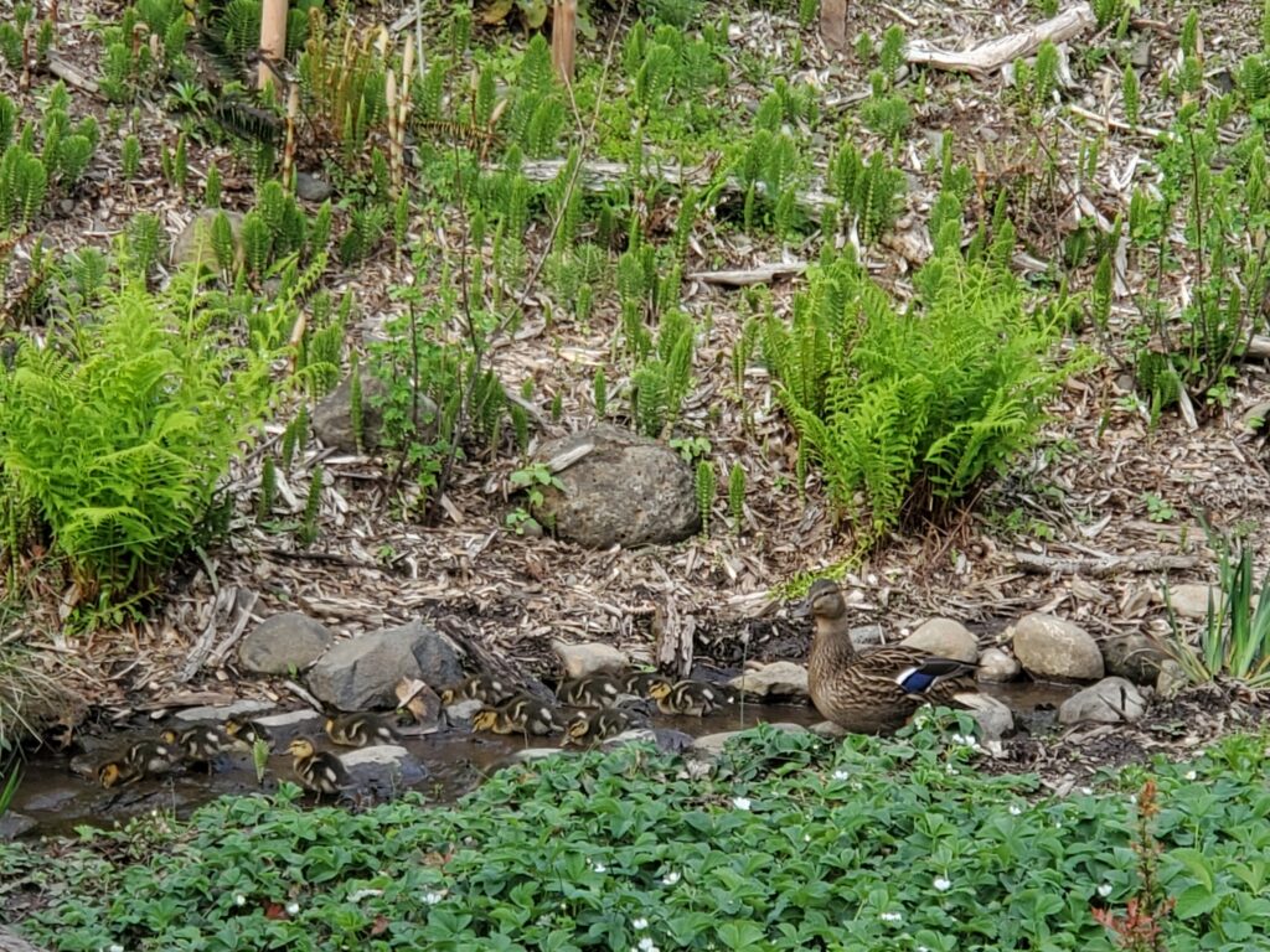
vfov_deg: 28.0
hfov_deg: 36.8
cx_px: 635
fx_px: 1908
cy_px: 476
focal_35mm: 52
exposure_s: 1/149
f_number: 2.4
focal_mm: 6
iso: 50
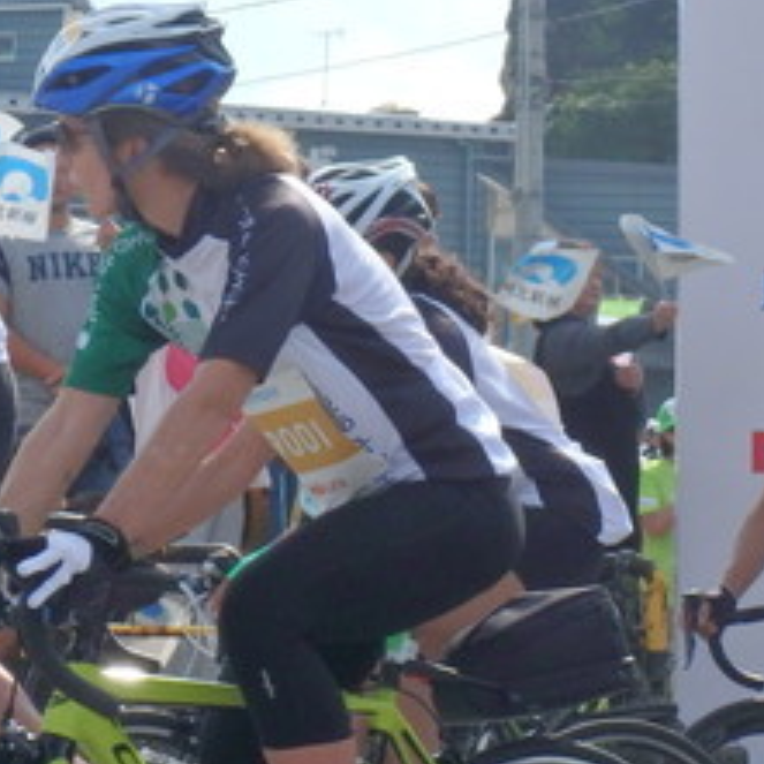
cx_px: 498
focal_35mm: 156
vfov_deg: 11.2
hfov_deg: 11.2
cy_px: 404
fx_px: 3895
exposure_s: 1/1000
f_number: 5.1
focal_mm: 10.9
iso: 125
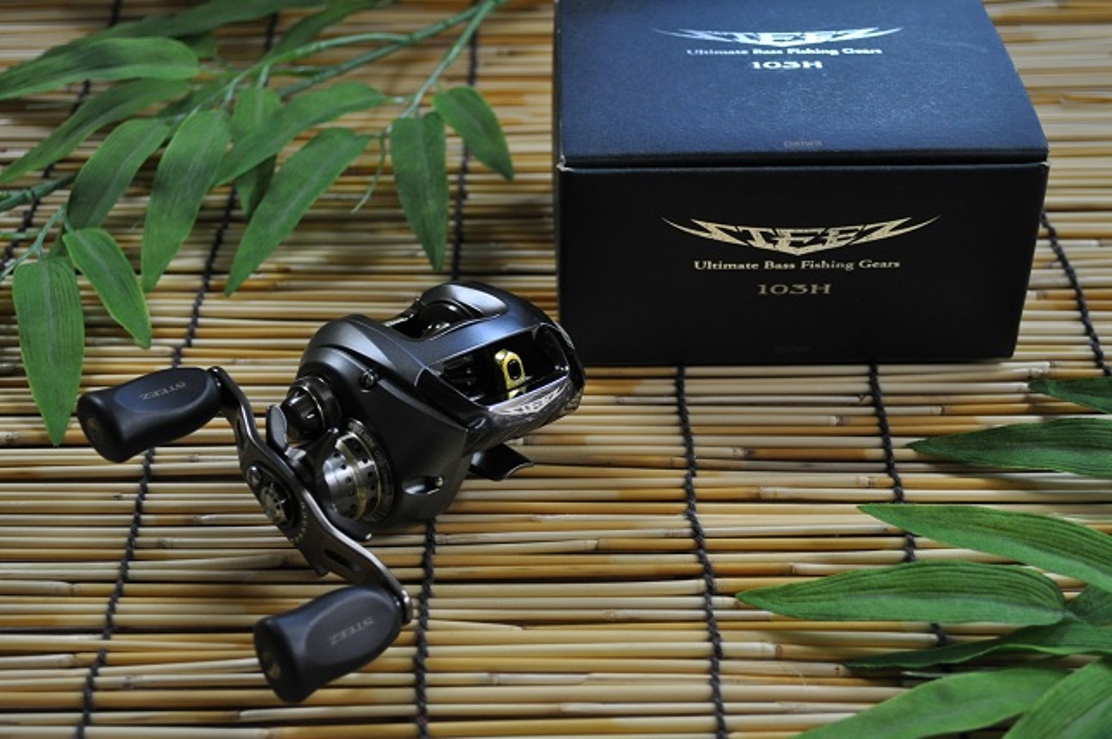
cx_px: 556
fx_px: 1666
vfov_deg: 25.0
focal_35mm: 54
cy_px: 370
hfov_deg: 36.9
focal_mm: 36
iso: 800
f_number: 5
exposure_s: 1/30
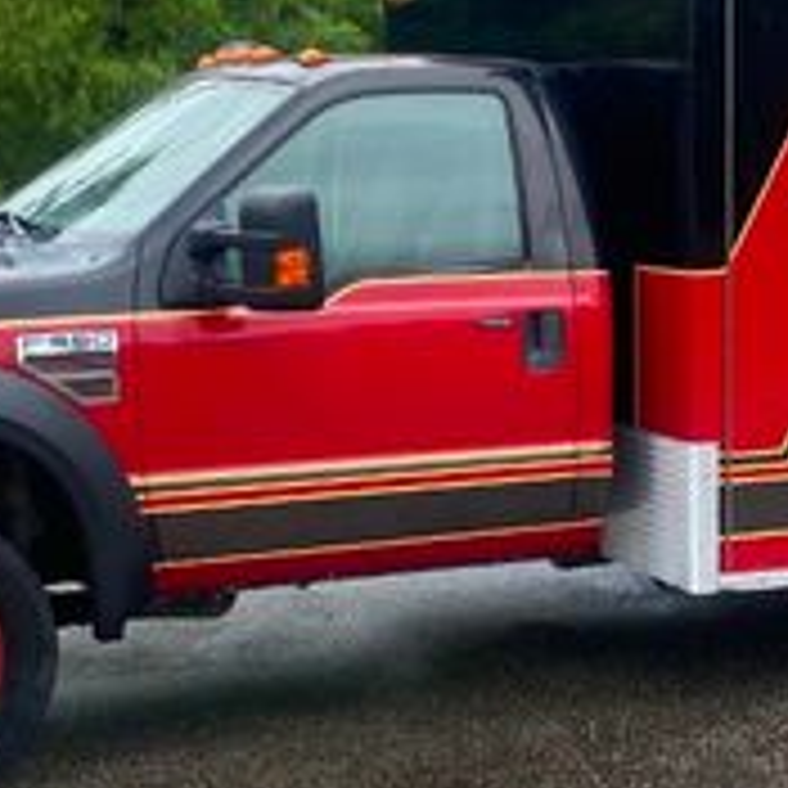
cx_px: 648
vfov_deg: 20.5
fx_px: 2163
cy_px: 212
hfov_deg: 20.4
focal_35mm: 84
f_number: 1.8
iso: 32
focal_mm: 4.25
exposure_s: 1/1170
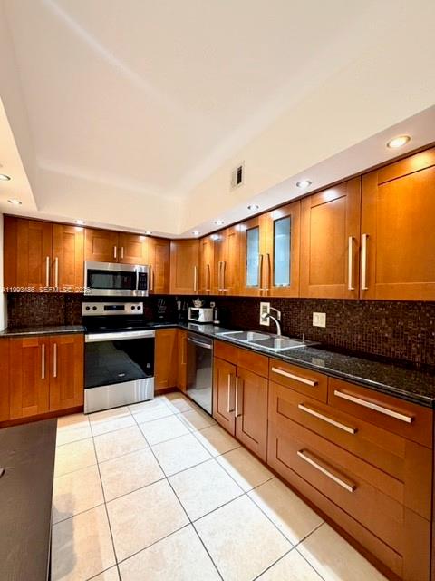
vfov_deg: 102.1
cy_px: 290
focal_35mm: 14
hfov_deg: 85.7
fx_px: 235
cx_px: 218
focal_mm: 2.22
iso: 250
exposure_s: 1/60
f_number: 2.2
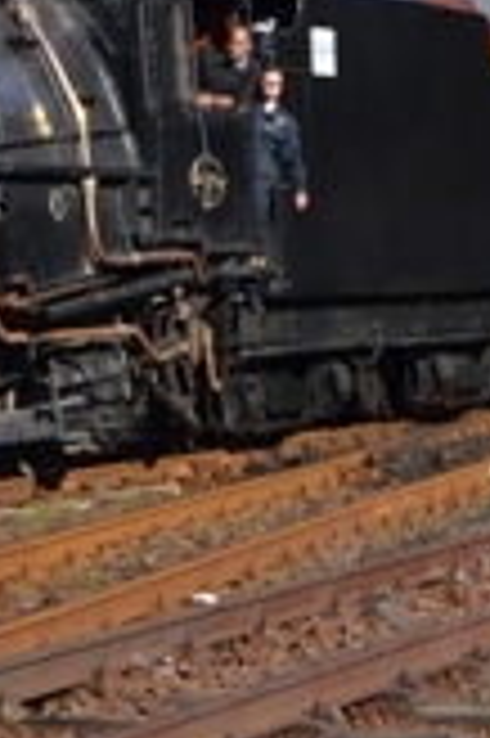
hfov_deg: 8.3
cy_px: -344
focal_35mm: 161
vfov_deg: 12.2
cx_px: -238
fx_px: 3294
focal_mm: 22
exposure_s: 1/1250
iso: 200
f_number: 5
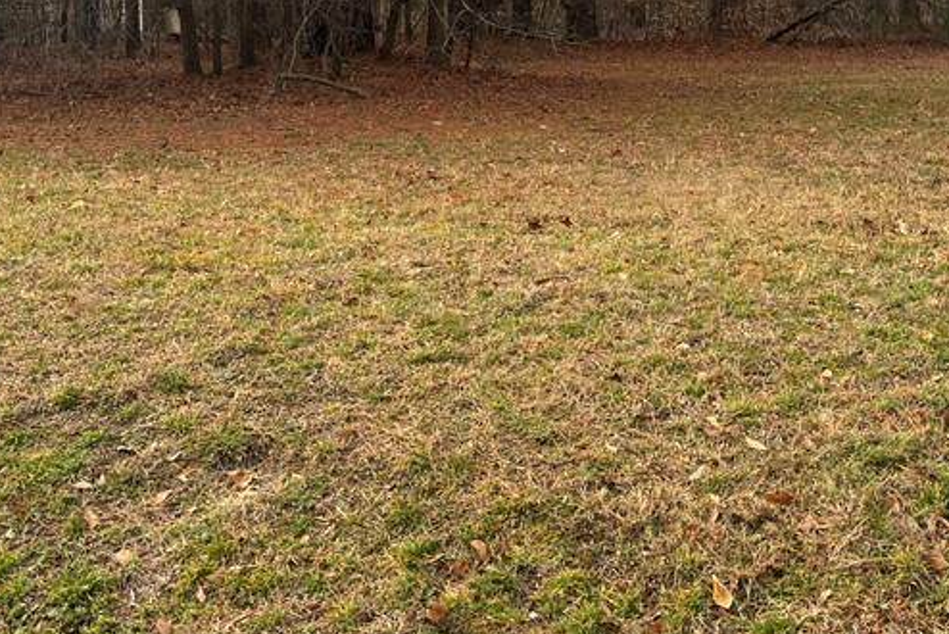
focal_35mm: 56
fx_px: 1477
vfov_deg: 23.4
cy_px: 25
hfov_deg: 35.4
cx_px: 592
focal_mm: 5.96
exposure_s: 1/775
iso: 50
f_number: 1.6
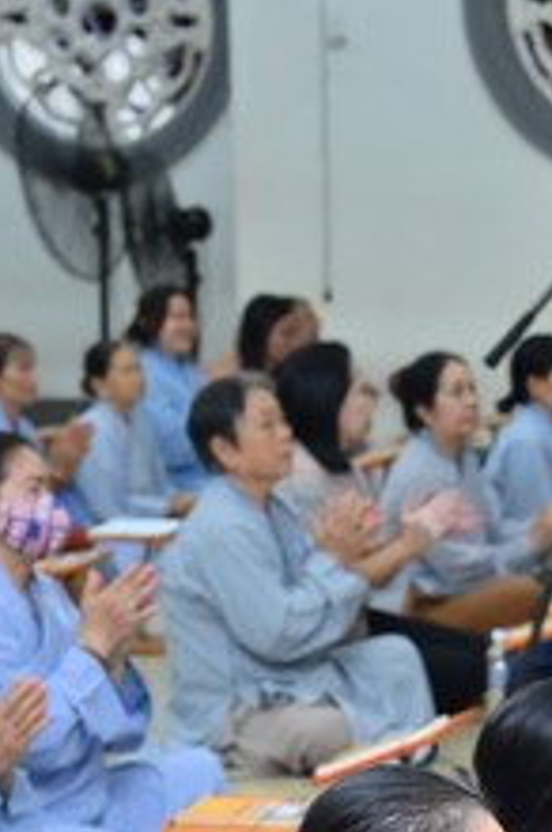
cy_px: 1036
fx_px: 3276
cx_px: 558
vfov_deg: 14.0
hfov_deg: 9.6
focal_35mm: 142
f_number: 4.5
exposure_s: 1/125
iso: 1250
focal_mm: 48
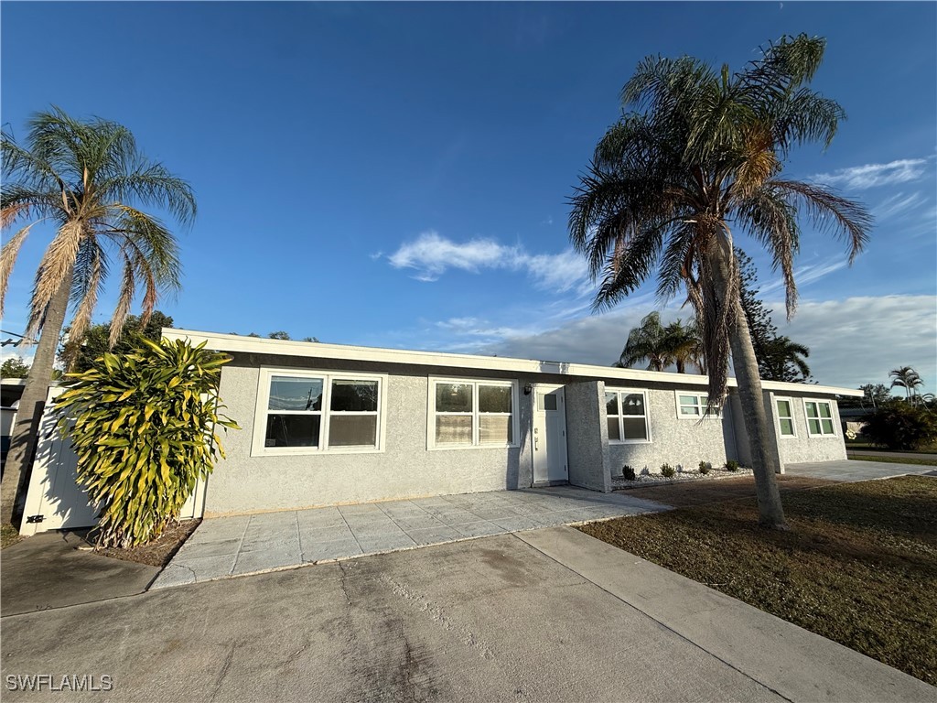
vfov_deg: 85.7
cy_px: 352
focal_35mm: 14
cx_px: 468
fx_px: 379
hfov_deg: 102.1
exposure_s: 1/3125
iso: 50
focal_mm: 2.22
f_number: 2.2
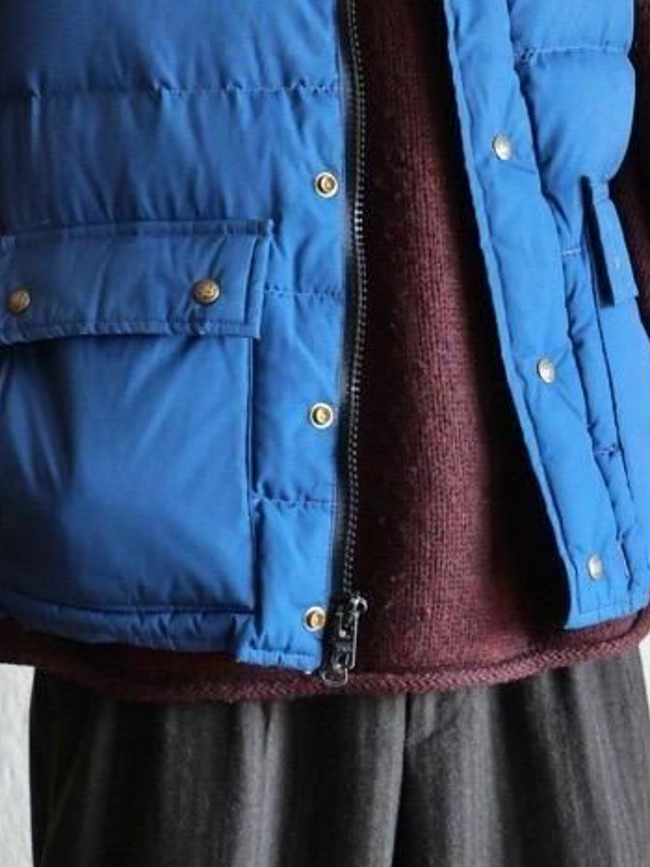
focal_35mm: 190
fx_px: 4759
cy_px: 239
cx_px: 314
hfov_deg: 7.8
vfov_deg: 10.4
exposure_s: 1/125
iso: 1600
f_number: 4
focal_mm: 52
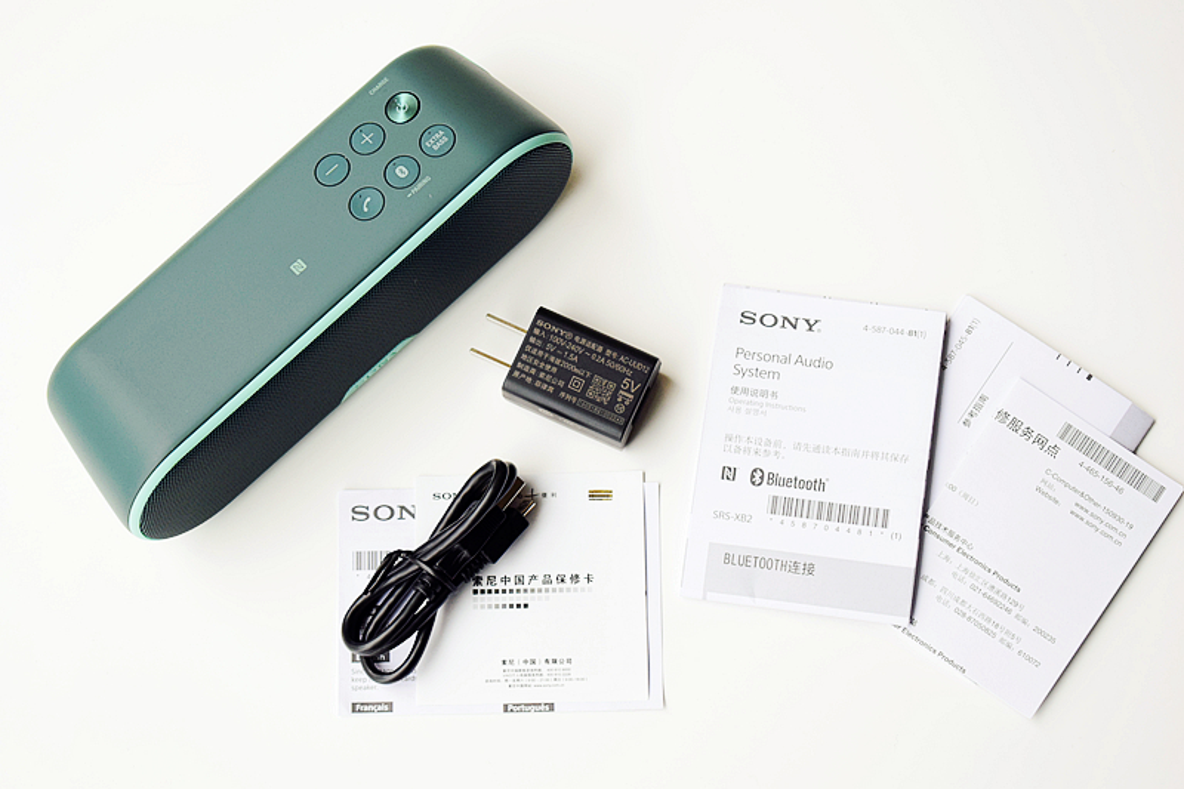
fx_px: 2713
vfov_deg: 16.5
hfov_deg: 24.6
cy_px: 394
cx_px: 592
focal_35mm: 82
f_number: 5.6
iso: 1600
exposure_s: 1/40
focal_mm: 55
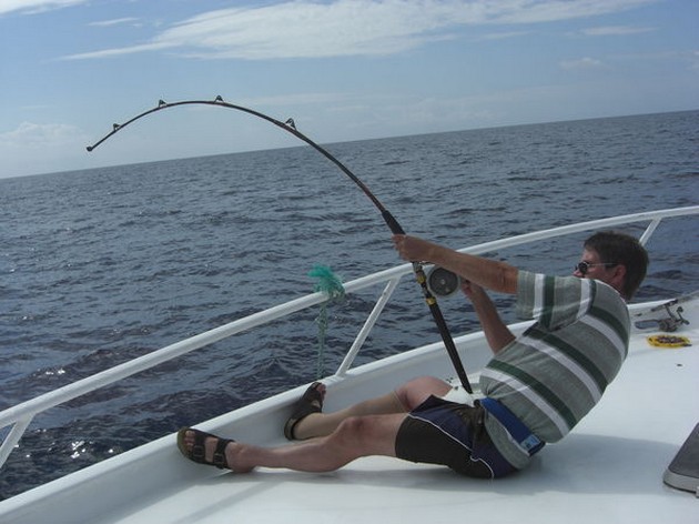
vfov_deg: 37.7
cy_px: 262
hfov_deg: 49.0
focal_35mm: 38
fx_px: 767
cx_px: 350
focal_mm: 7.9
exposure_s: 1/500
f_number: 8
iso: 80
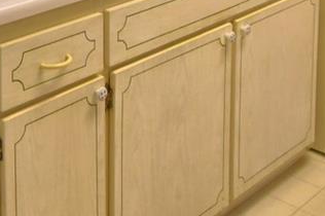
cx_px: 115
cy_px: -141
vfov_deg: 15.9
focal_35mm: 76
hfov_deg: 26.6
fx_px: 685
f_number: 4.5
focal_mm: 10
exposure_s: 1/100
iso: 400
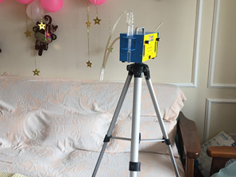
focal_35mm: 39
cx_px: 127
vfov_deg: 36.8
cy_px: 84
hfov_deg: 47.8
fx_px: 266
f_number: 2.2
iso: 40
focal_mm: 4.15
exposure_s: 1/33
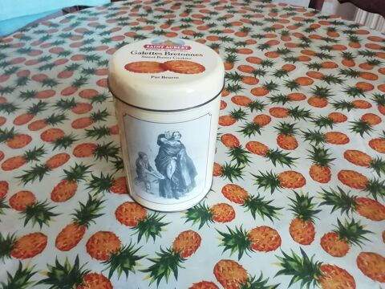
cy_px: 144
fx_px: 300
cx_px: 192
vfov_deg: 51.4
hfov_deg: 65.3
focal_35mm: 27
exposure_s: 1/25
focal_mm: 2.25
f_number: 2.4
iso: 400
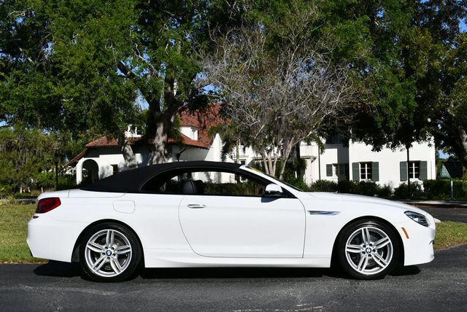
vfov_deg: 28.1
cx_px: 234
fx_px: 623
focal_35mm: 48
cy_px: 156
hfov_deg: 41.1
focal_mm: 24
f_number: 9
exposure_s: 1/320
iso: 100
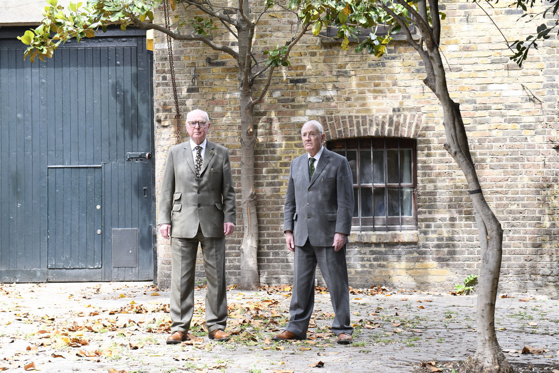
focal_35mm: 62
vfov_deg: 21.9
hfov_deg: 32.4
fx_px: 963
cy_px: 186
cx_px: 280
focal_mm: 62
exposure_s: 1/125
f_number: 8
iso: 560
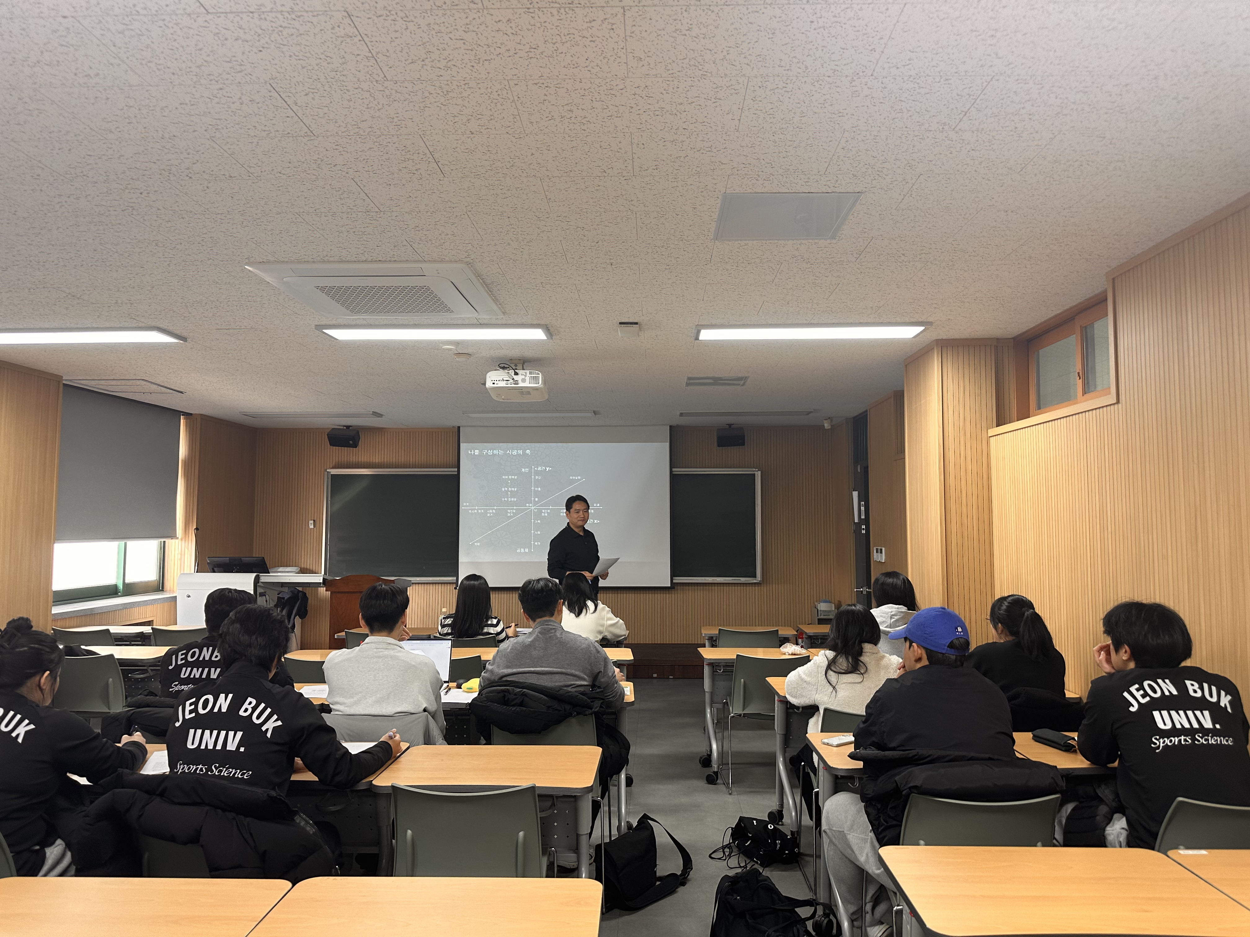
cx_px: 625
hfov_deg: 71.6
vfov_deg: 56.8
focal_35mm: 24
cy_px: 468
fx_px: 867
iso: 125
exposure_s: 1/60
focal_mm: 6.86
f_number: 1.78
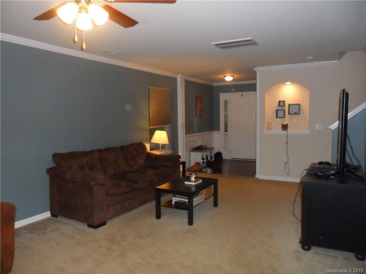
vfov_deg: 51.4
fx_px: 285
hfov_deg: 65.3
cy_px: 137
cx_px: 183
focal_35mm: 27
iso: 400
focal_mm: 4.9
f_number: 3.5
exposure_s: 1/45
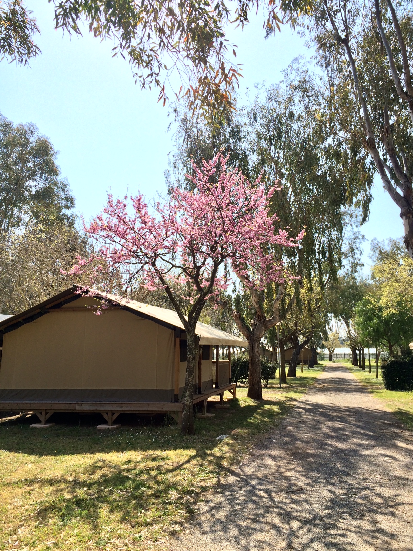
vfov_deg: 61.7
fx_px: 461
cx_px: 206
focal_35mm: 29
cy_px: 276
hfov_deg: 48.2
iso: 32
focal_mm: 4.15
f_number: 2.2
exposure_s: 1/1001
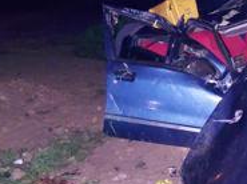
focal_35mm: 74
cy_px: 133
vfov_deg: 19.7
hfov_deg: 25.7
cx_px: 215
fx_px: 527
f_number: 1.8
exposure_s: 1/10
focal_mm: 4.69
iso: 2500
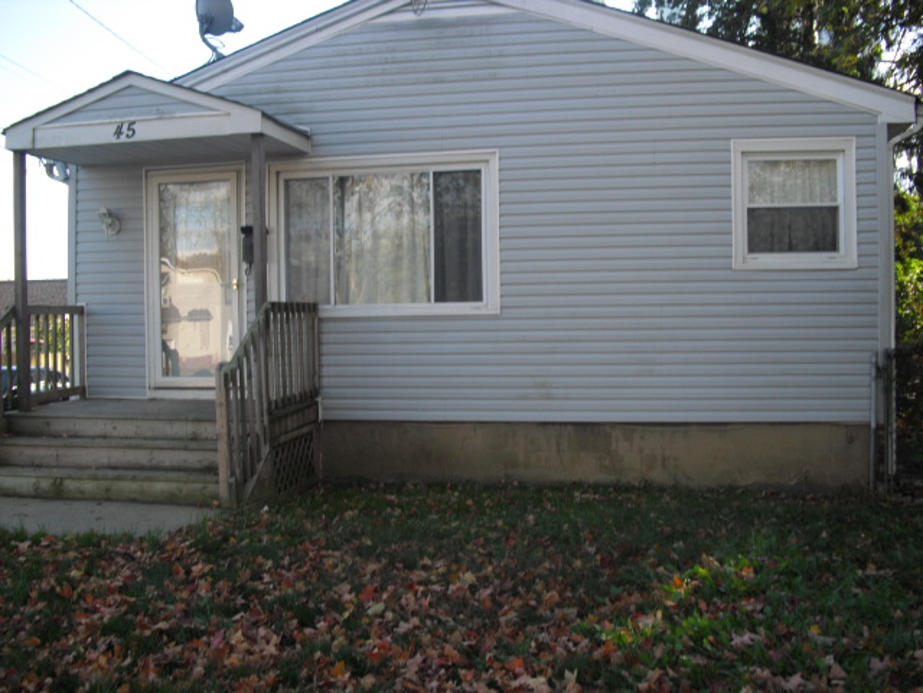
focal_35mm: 36
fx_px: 960
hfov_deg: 51.4
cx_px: 462
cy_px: 346
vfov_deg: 39.7
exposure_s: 1/400
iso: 100
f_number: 3.1
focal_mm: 6.3
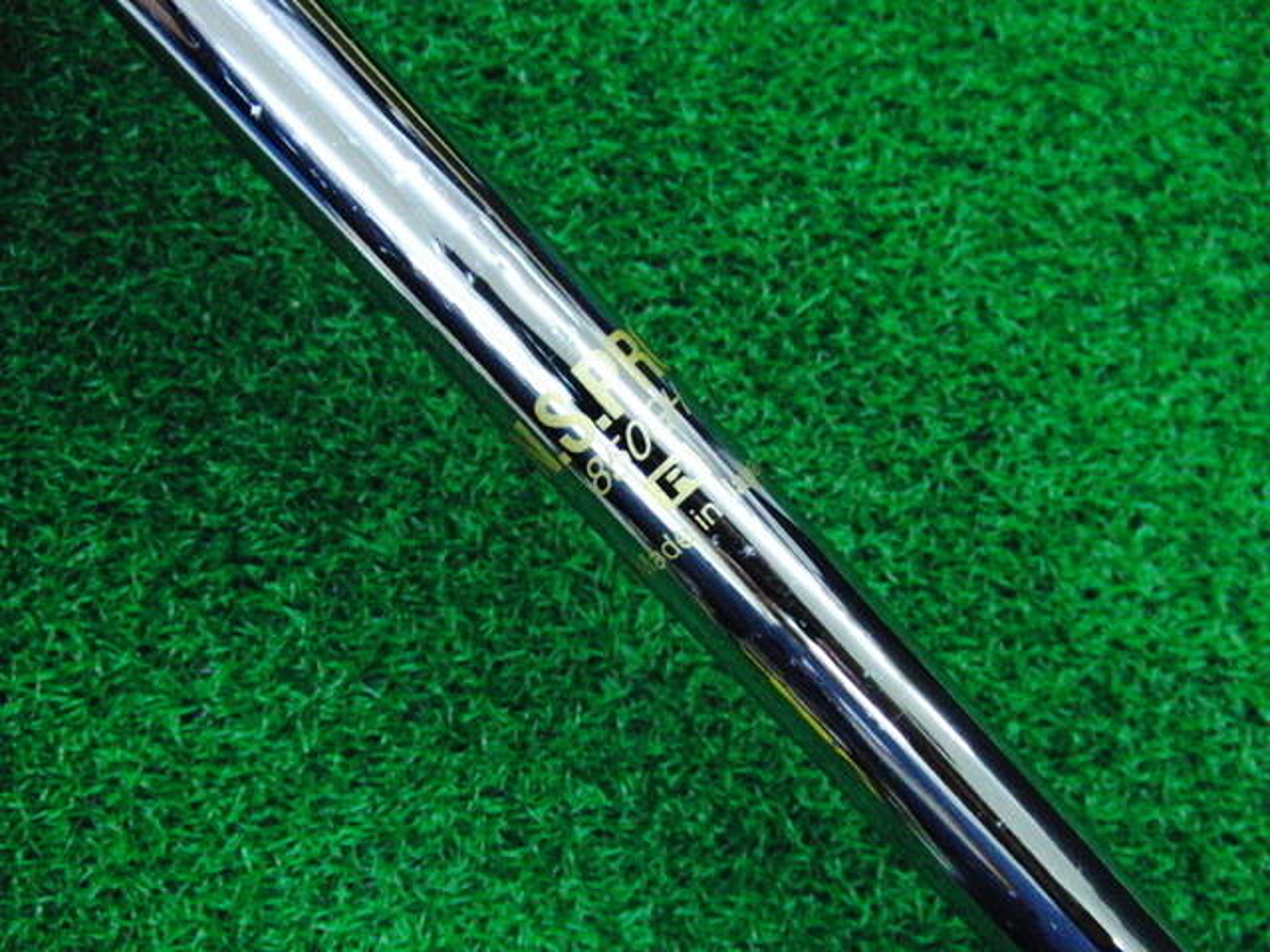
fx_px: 1357
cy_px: 476
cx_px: 635
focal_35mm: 37
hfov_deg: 50.1
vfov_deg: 38.7
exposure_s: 1/320
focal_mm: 6.42
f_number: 3.6
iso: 3200
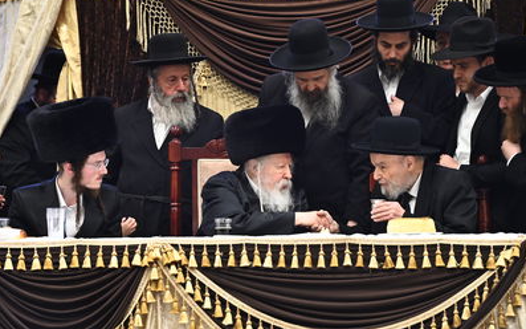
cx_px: 264
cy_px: 167
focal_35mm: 205
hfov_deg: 10.2
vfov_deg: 6.4
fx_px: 2938
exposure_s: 1/125
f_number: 8
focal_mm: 200
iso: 2000
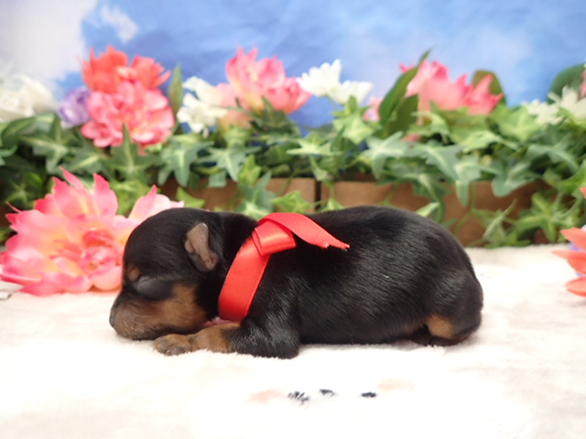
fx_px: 423
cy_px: 220
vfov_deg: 54.9
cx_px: 293
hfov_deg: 69.4
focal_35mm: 25
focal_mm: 4.5
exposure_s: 1/40
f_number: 2
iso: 400
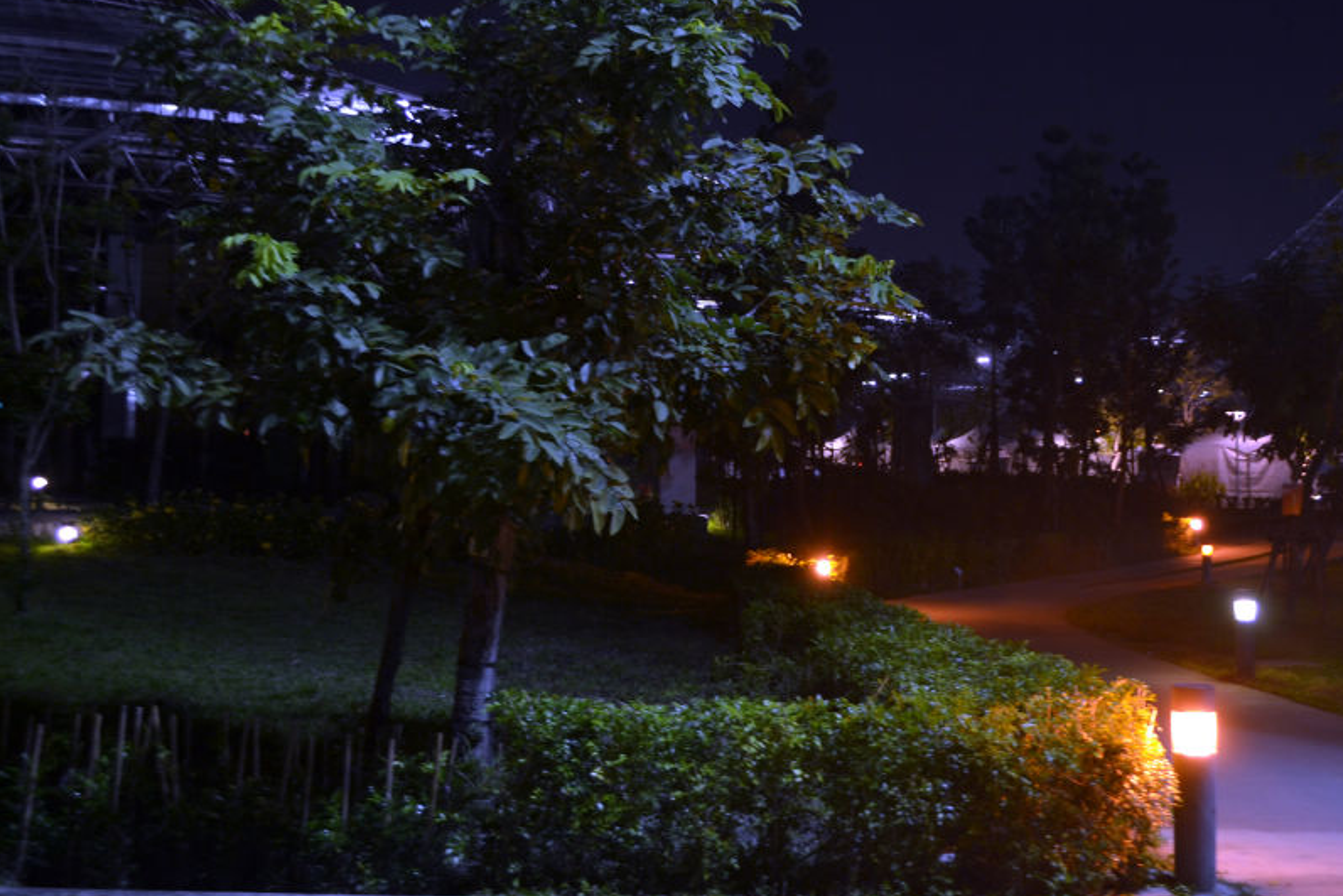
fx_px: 1828
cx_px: 817
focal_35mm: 49
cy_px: 350
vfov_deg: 27.5
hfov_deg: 40.1
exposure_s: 1/2
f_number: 4.2
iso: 100
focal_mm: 26
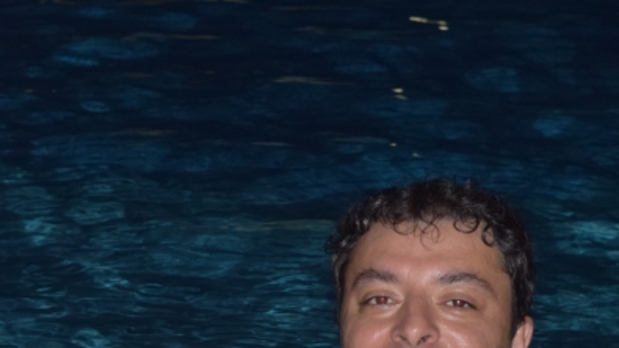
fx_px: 3009
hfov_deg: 11.7
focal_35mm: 183
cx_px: 259
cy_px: 271
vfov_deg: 6.6
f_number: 5
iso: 800
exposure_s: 1/30
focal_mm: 45
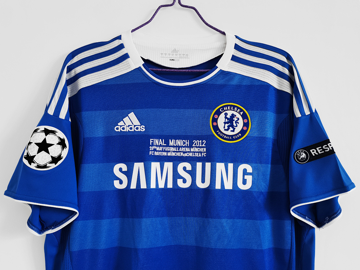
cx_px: 180
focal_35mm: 26
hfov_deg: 67.3
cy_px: 135
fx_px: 270
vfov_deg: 53.1
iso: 100
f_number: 1.8
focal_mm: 5.58
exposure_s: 1/100
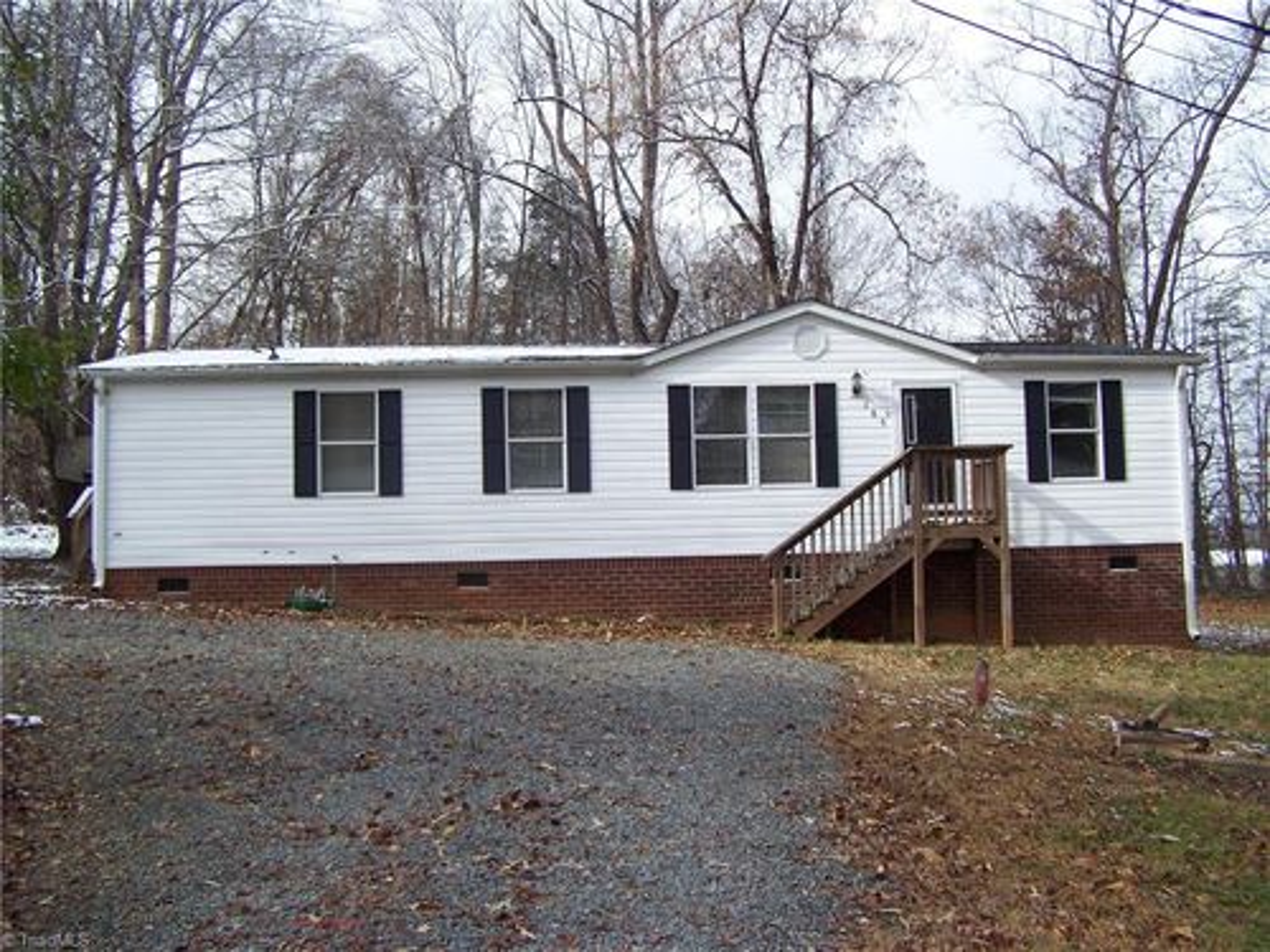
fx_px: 1394
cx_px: 635
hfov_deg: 49.0
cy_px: 476
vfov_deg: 37.7
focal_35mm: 38
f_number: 2.8
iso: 64
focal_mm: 6.3
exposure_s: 1/400
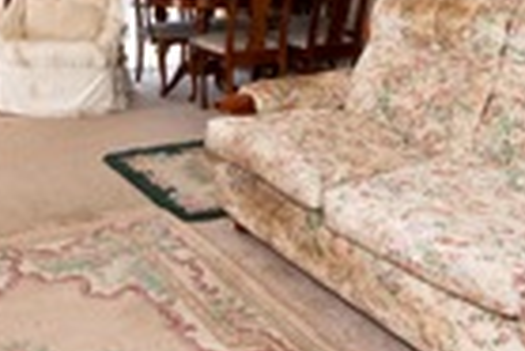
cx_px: 121
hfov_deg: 42.0
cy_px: -53
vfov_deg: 27.0
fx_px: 657
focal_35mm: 45
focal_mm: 14
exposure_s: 1/50
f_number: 7.1
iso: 200
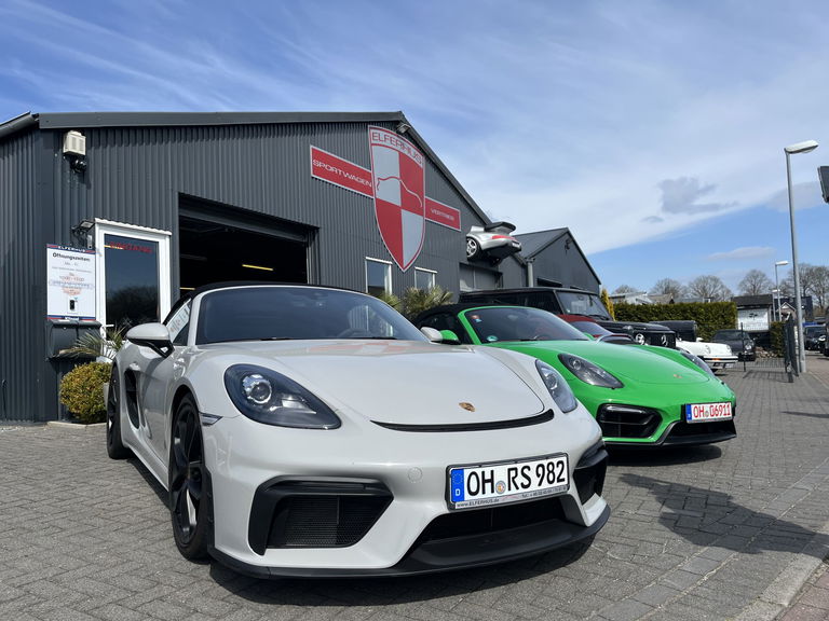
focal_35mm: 26
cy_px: 310
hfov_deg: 67.3
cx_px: 414
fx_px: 623
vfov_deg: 53.1
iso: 50
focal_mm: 5.1
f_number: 1.6
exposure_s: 1/4651
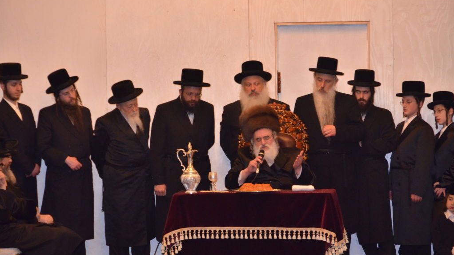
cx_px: 227
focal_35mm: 236
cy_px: 148
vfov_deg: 5.1
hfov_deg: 9.1
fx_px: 2841
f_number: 6.3
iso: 1250
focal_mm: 150
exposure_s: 1/80
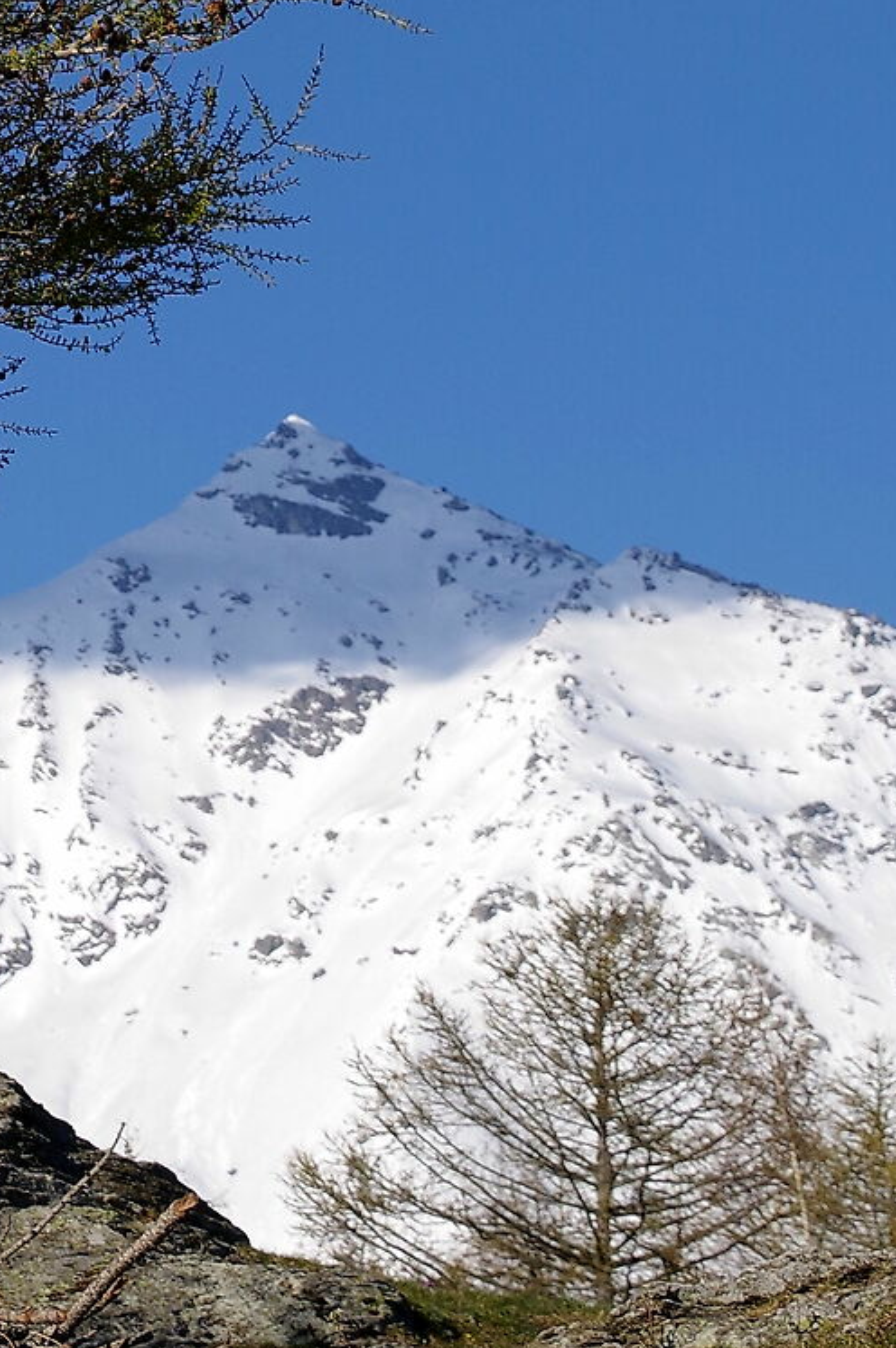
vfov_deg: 8.0
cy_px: 246
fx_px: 9560
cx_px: -313
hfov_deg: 5.3
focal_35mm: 256
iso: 100
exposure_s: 1/320
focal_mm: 53
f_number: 9
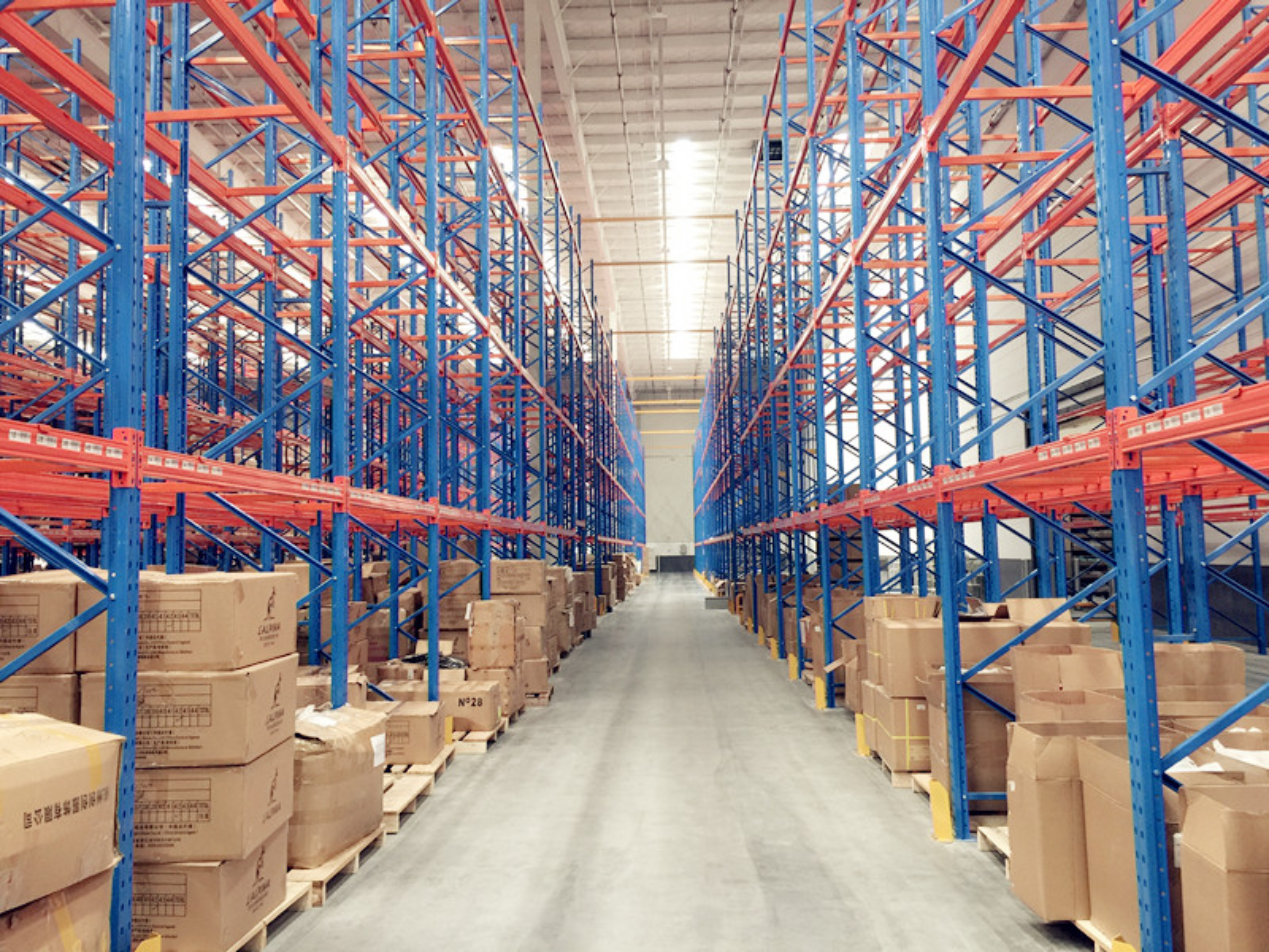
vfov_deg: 48.2
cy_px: 476
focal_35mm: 29
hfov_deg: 61.7
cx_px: 634
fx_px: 1063
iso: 50
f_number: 2.2
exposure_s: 1/33
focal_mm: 4.15
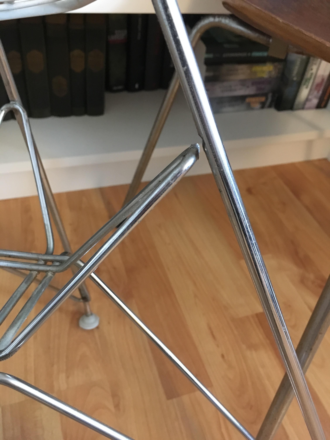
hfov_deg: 48.2
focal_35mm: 29
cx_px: 165
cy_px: 220
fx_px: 369
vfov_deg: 61.7
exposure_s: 1/17
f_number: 2.2
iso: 250
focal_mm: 4.15
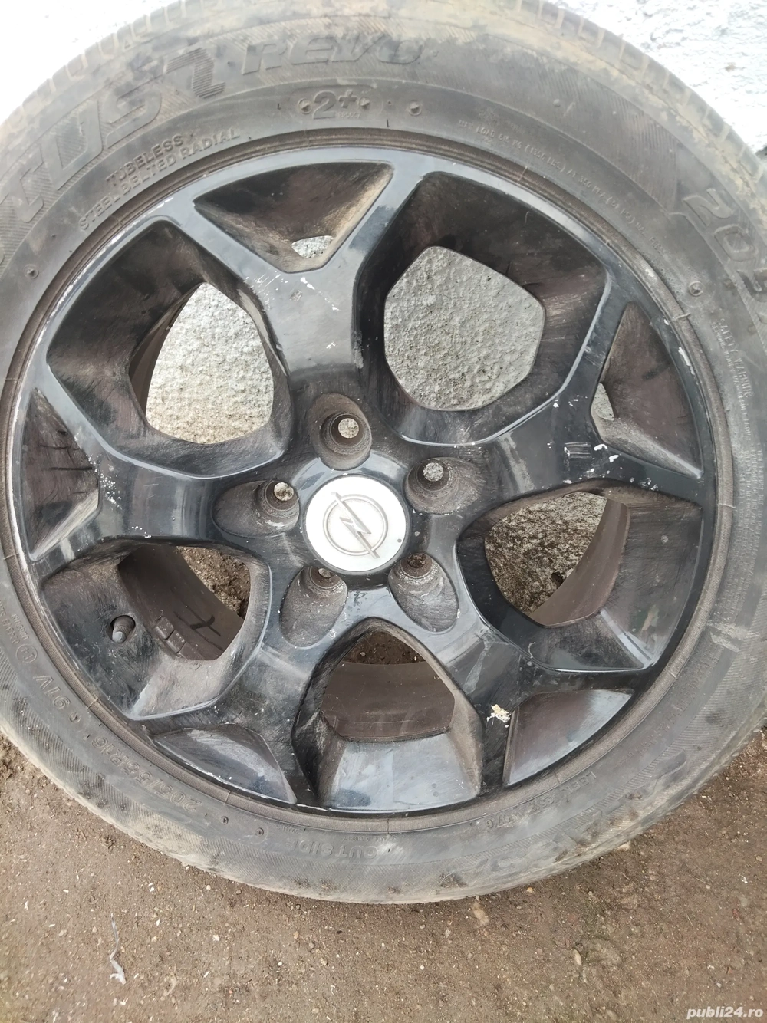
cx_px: 384
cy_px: 512
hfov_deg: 54.9
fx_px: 739
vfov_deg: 69.4
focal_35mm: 25
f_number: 1.8
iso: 184
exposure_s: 1/100
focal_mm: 4.15
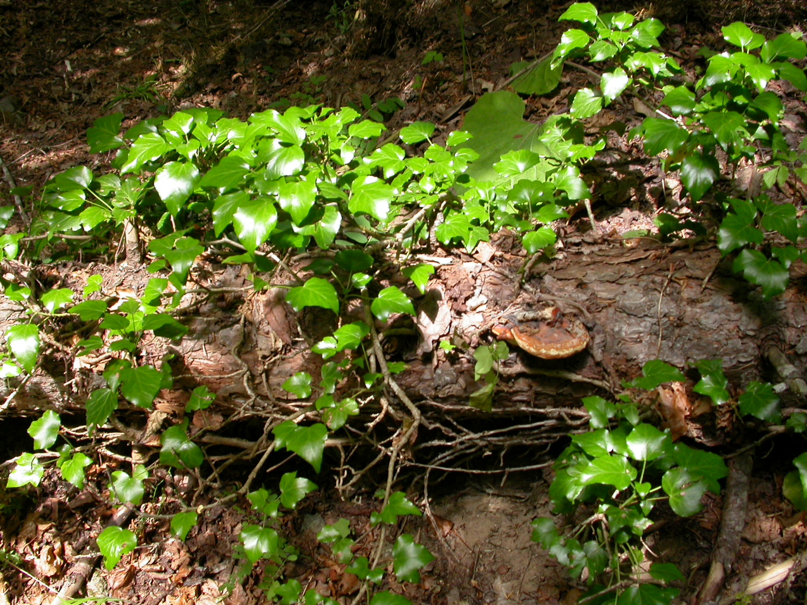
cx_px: 404
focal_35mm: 38
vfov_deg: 37.7
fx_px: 886
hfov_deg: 49.0
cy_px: 302
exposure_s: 1/60.9
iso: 100
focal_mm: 7.85
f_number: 4.7
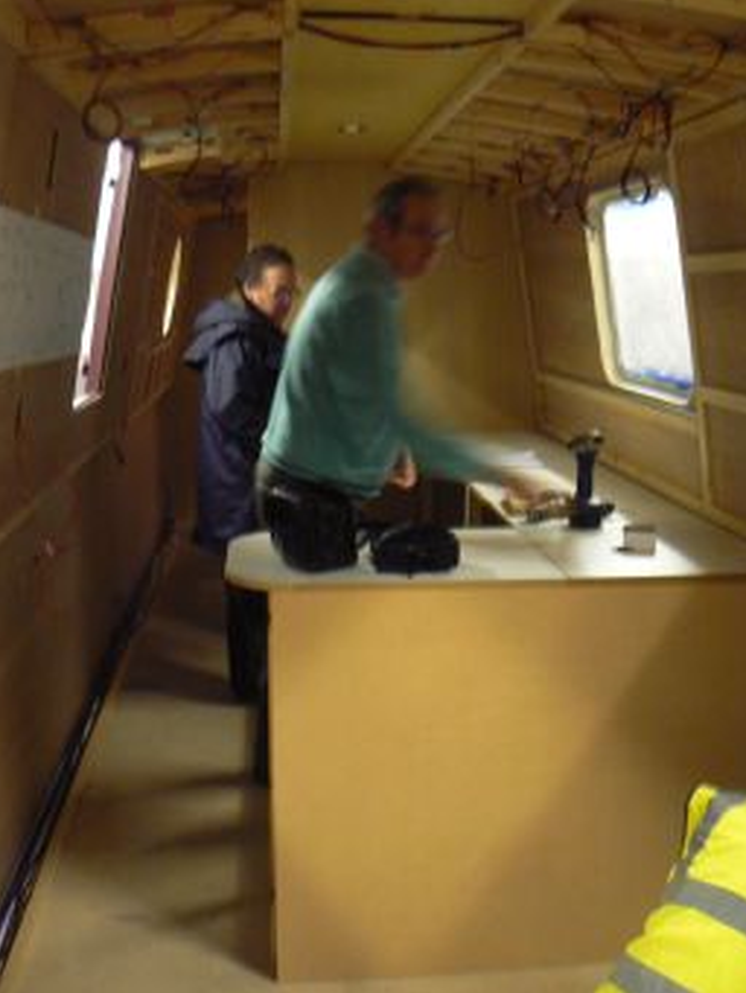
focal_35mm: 38
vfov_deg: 48.9
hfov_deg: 37.7
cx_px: 382
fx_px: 1091
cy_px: 475
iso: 200
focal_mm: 6
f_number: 2.8
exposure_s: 1/5
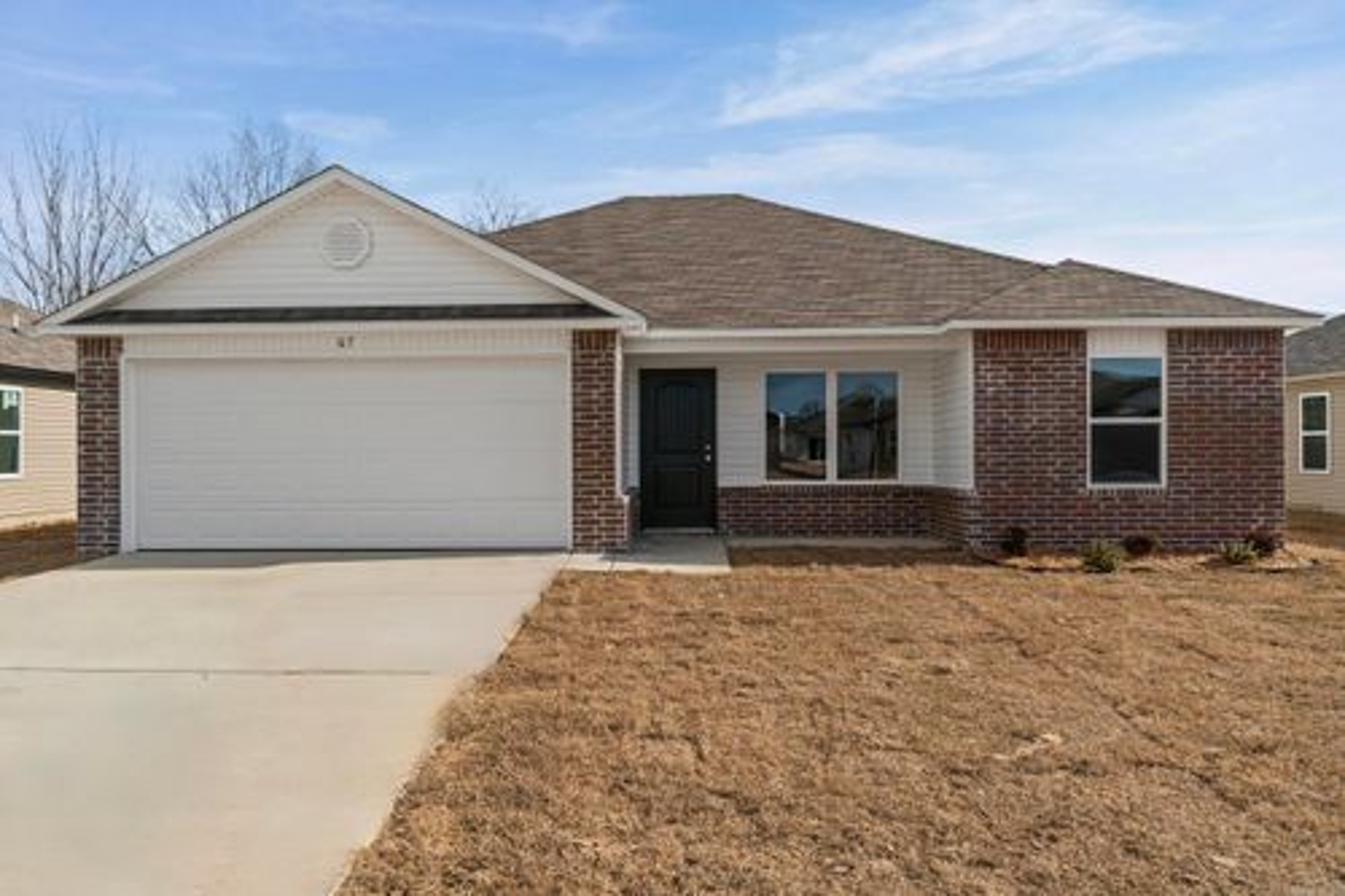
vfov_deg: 47.9
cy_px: 448
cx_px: 672
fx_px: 1008
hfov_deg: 67.4
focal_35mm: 27
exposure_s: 1/800
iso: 250
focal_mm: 18
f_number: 9
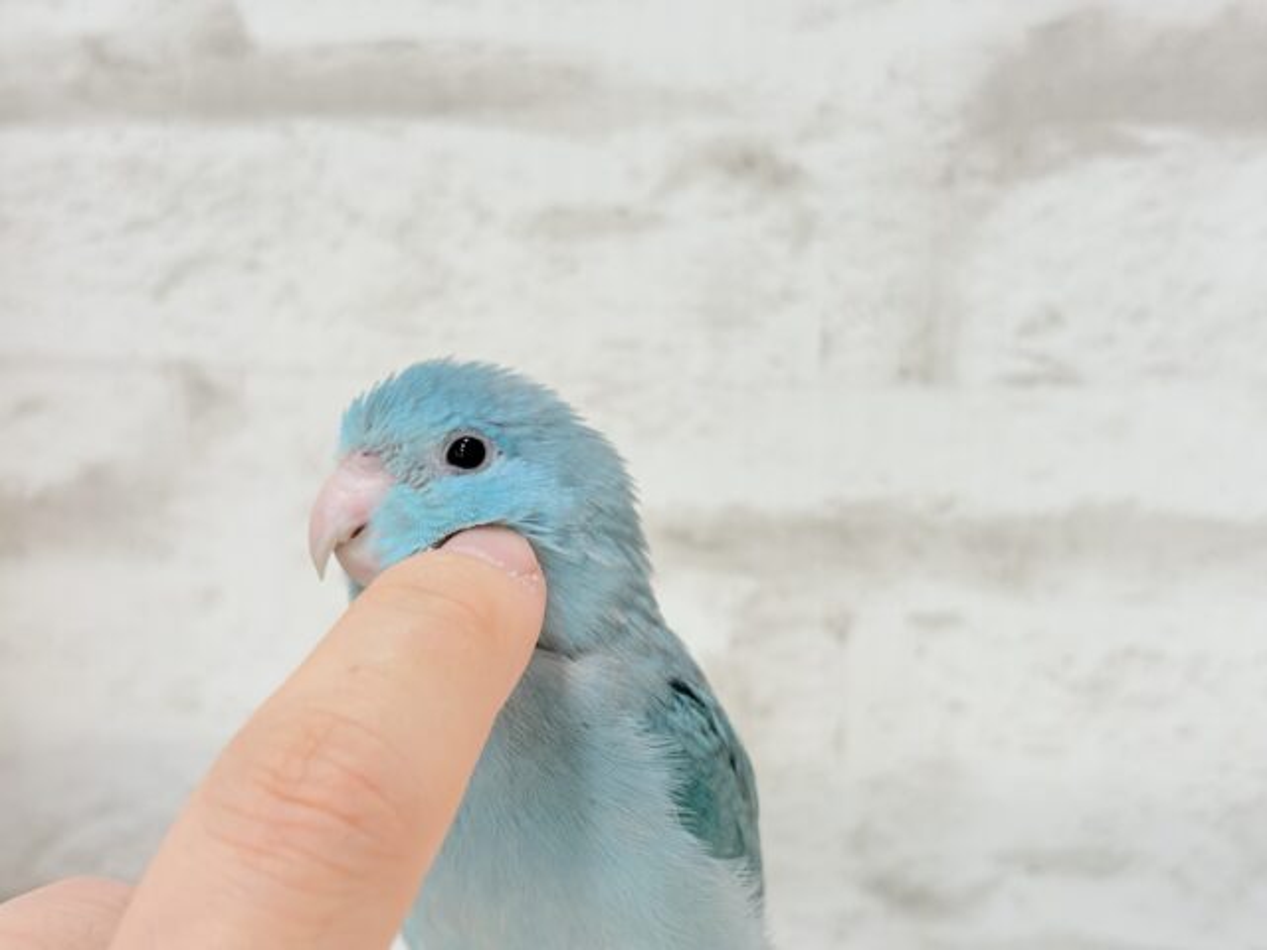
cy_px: 475
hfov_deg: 36.8
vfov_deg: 28.0
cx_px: 634
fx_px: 1903
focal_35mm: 52
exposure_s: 1/50
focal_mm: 5.96
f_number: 1.6
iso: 40
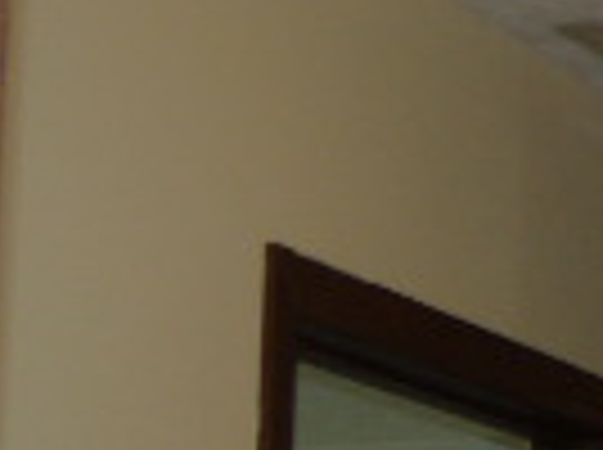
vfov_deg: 8.0
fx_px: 2991
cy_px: 1058
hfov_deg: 11.0
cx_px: 963
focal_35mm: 172
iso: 80
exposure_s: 1/30
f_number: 3.6
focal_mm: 6.4
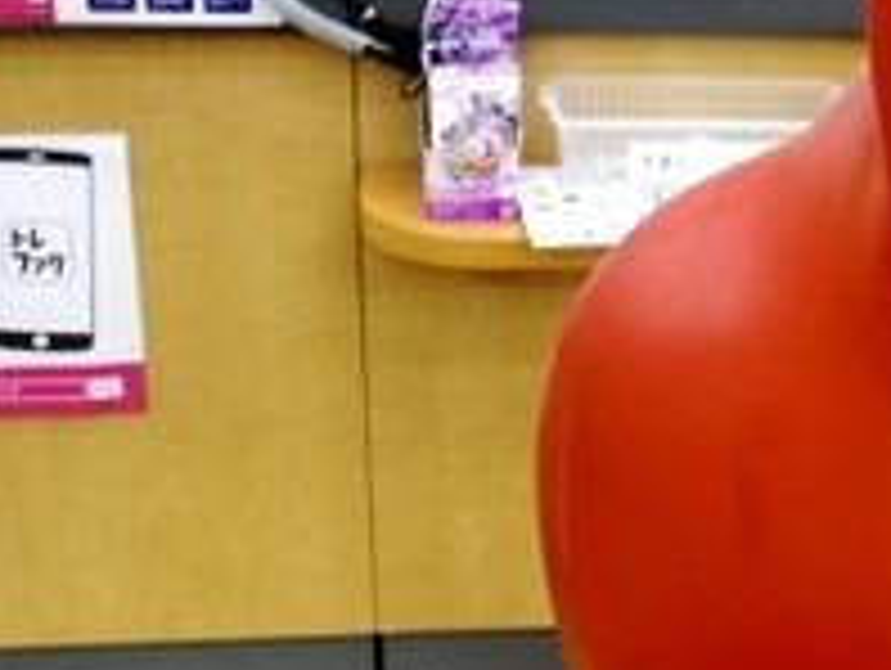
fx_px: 2732
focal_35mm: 106
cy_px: 809
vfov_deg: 13.6
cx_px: 1120
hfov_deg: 17.5
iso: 100
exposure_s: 1/60
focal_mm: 6.3
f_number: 3.1
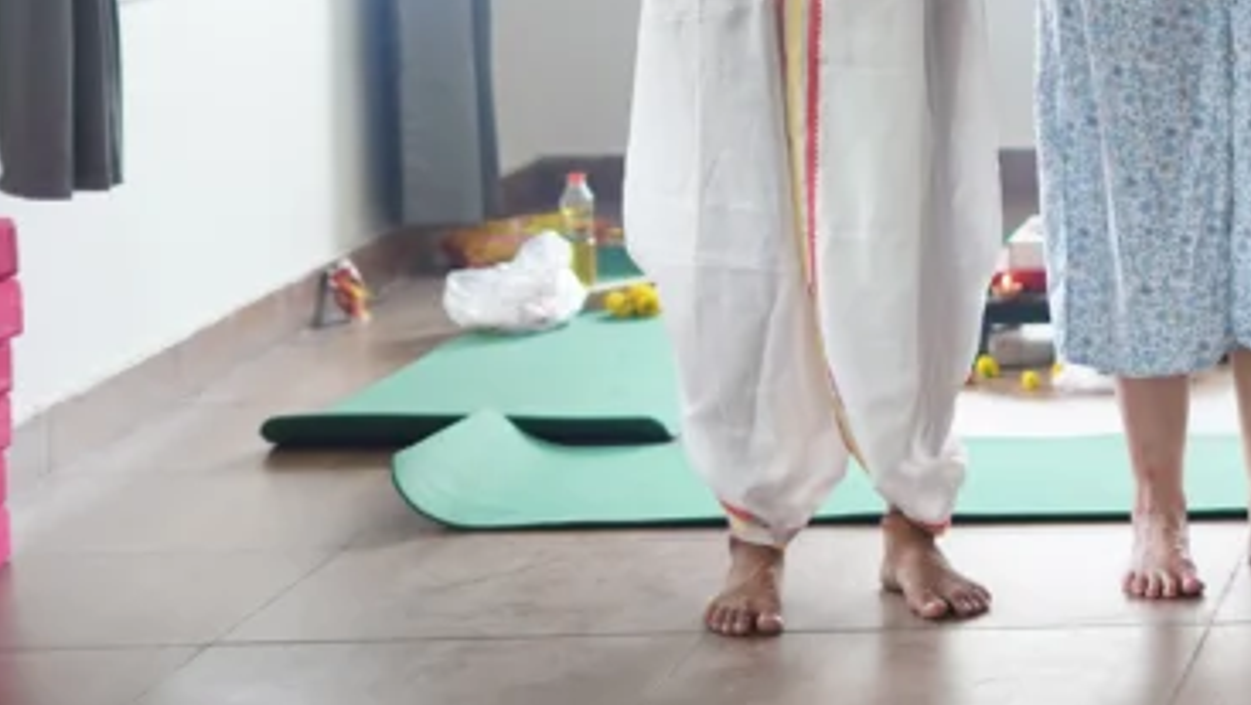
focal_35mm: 146
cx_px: 1687
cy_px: -39
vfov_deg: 8.3
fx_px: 4846
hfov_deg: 14.1
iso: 320
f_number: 2
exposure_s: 1/200
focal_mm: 50
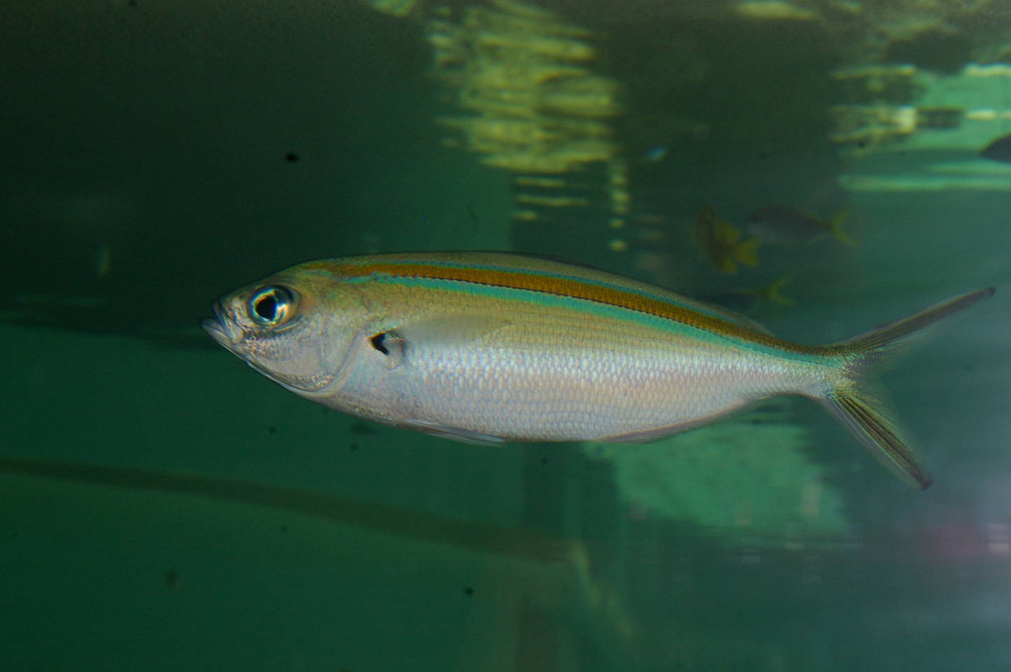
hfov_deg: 27.2
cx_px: 526
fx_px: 2092
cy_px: 350
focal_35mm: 75
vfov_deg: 18.2
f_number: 16
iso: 400
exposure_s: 1/60
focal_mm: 45
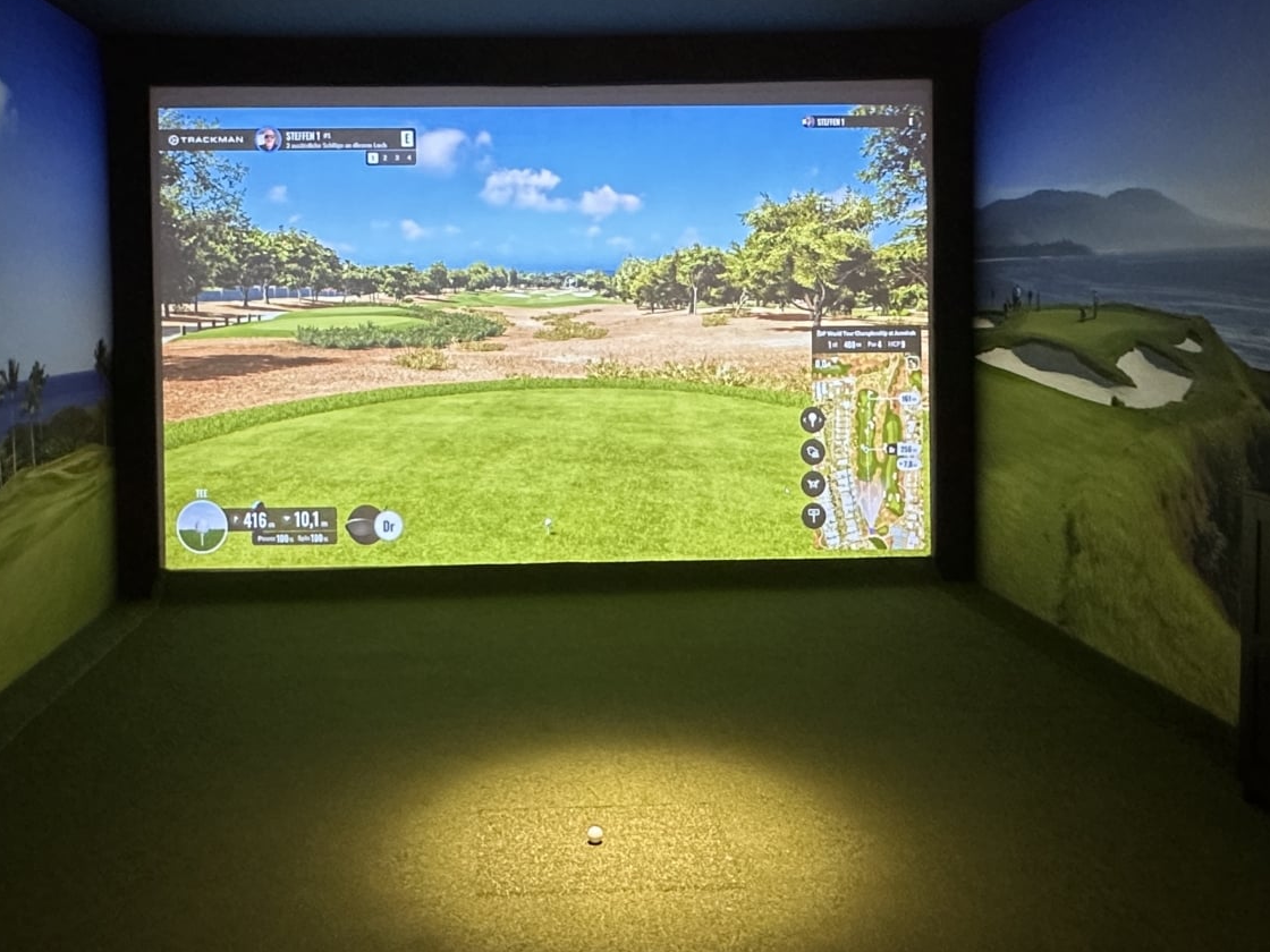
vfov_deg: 43.7
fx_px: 1174
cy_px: 337
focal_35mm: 32
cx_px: 533
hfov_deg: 56.5
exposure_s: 1/60
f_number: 2.2
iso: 400
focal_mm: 2.22
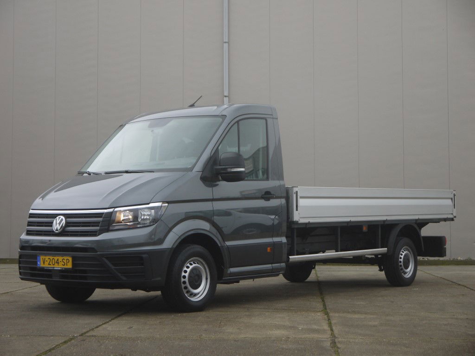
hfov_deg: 29.4
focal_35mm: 66
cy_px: 178
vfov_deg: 22.3
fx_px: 906
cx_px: 238
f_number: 5.2
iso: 200
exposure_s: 1/60
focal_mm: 33
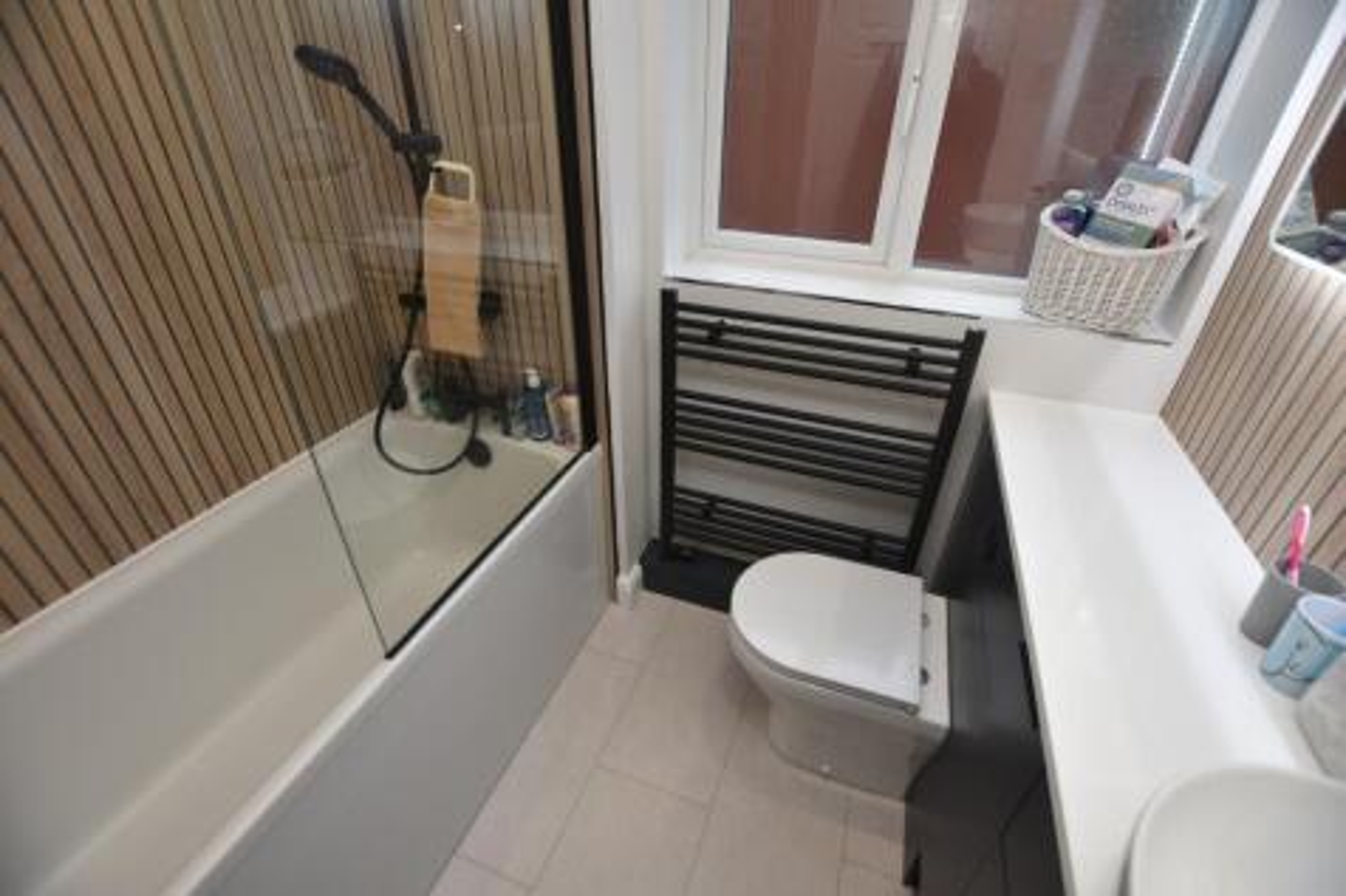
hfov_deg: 100.4
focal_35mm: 15
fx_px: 561
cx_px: 673
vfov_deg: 77.3
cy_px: 448
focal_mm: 10
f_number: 3.5
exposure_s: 1/40
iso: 100
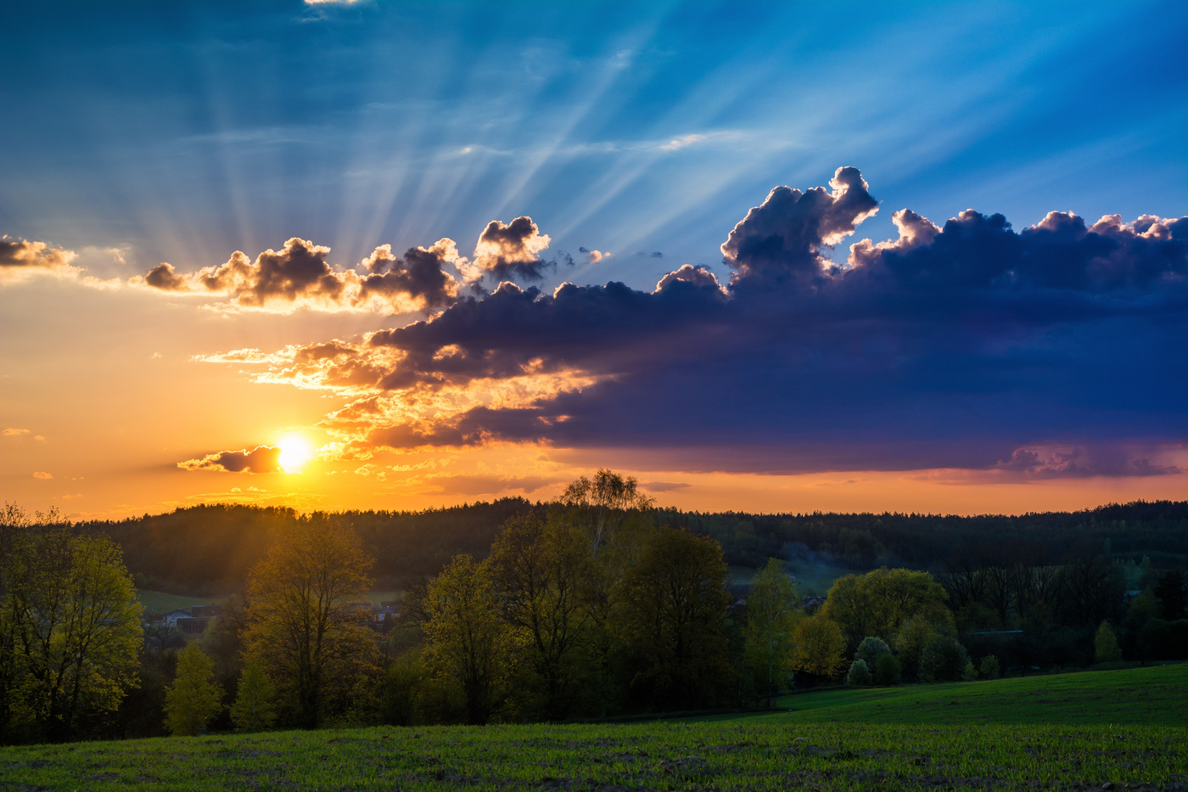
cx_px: 594
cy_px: 396
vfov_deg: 23.8
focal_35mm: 57
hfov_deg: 35.1
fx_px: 1881
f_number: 8
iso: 100
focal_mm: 38
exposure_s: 1/320
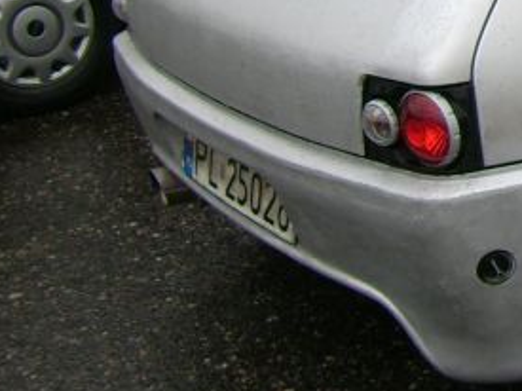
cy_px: -23
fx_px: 1537
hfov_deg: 17.6
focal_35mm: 102
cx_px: 742
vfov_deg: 14.2
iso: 50
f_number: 2.8
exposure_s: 1/104
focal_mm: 5.95
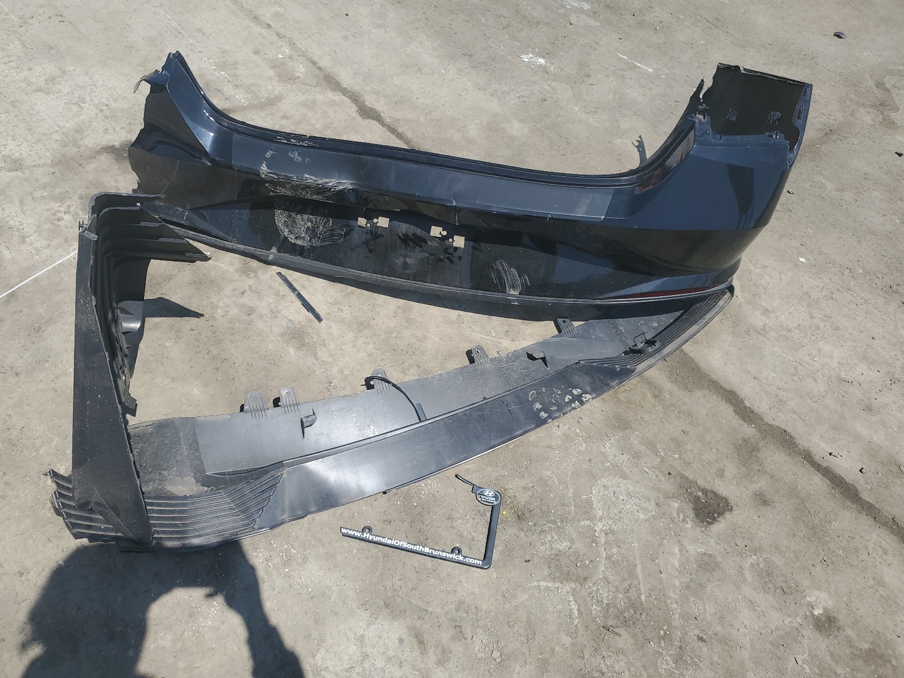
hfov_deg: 67.3
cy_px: 339
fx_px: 679
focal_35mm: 26
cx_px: 452
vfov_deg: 53.1
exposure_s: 1/3333
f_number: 1.5
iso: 50
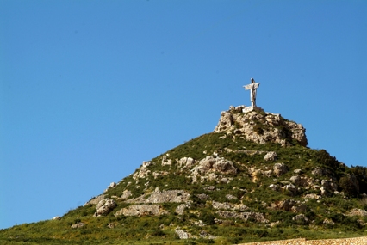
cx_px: 184
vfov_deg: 6.8
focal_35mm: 203
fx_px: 2072
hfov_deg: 10.1
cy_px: 122
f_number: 6.7
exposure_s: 1/500
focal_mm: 135
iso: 100
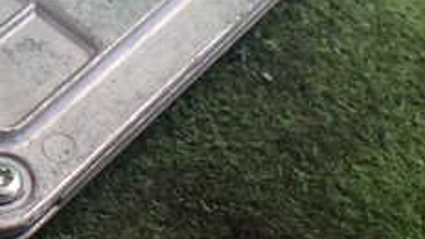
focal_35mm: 85
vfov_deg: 13.9
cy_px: -18
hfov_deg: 23.7
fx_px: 958
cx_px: -22
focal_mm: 5.4
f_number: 2.3
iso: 800
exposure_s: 1/100
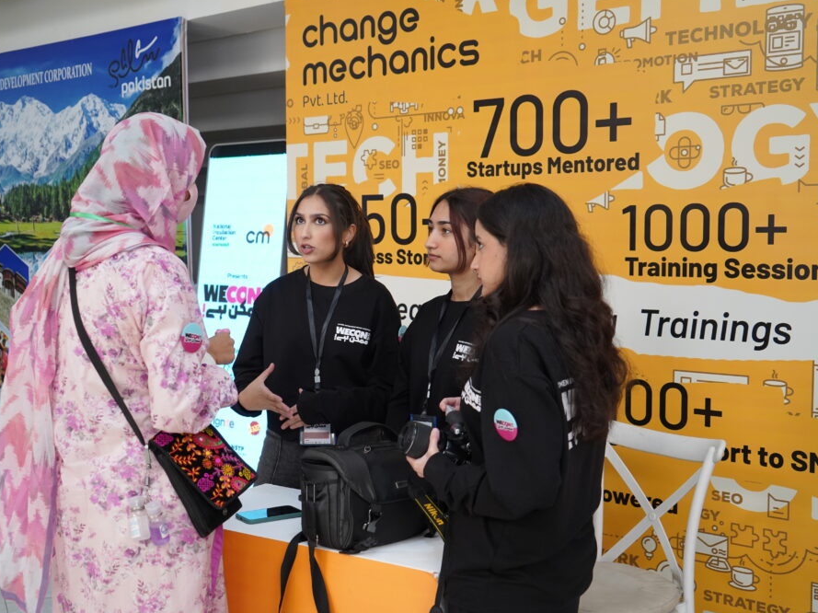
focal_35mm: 41
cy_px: 309
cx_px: 354
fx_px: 968
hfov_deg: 45.7
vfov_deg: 35.1
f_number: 4
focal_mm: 37
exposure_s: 1/200
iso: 3200
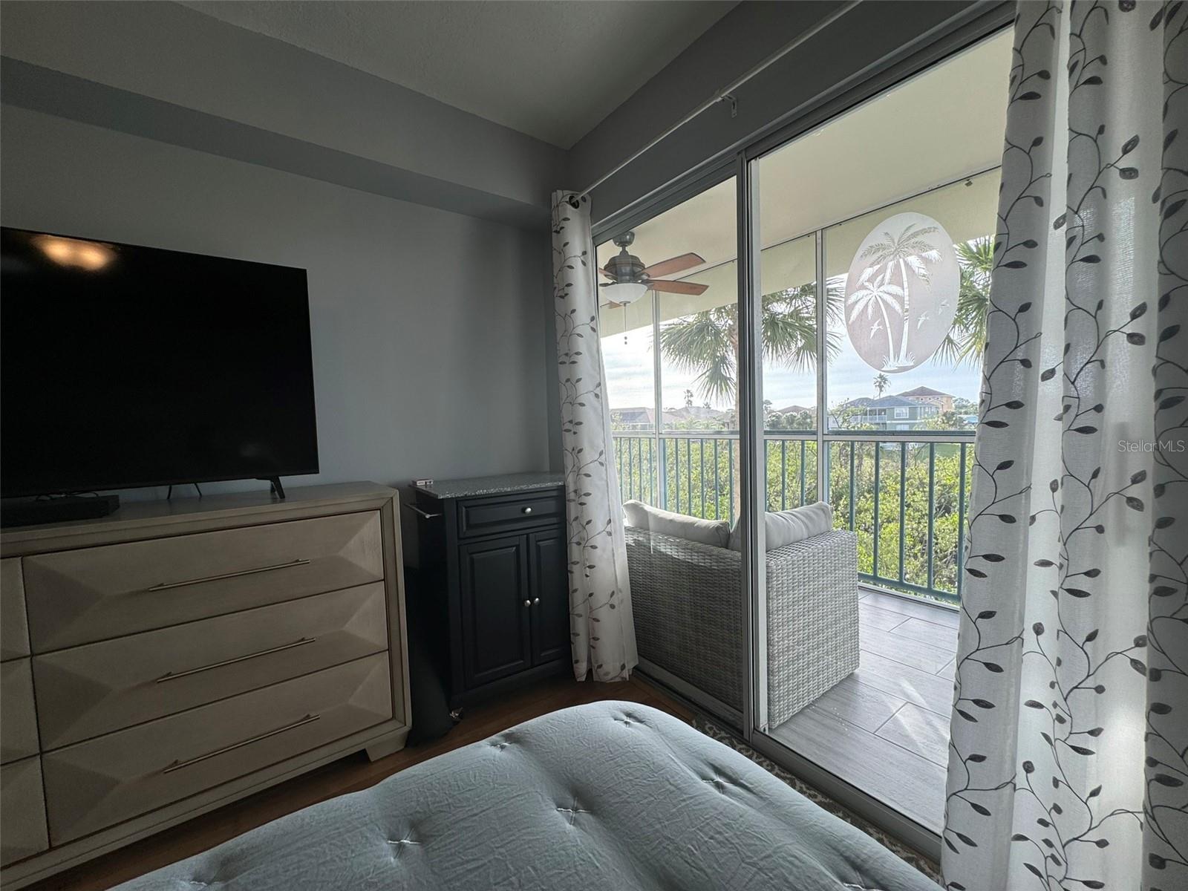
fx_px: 480
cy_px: 446
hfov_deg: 102.1
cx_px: 594
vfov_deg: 85.7
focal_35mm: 14
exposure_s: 1/208
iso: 40
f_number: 2.2
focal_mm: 2.22
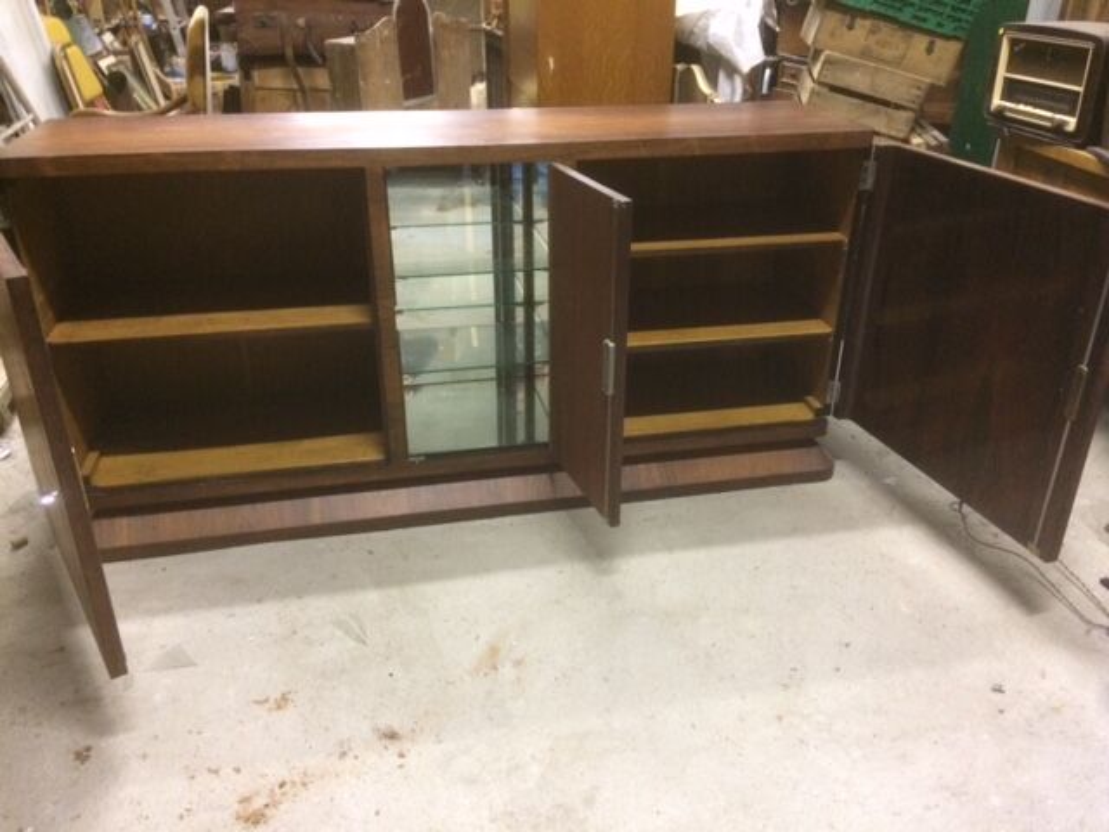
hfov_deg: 61.7
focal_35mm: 29
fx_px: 929
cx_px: 554
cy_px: 416
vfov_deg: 48.2
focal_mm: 4.15
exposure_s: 1/17
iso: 320
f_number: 2.2
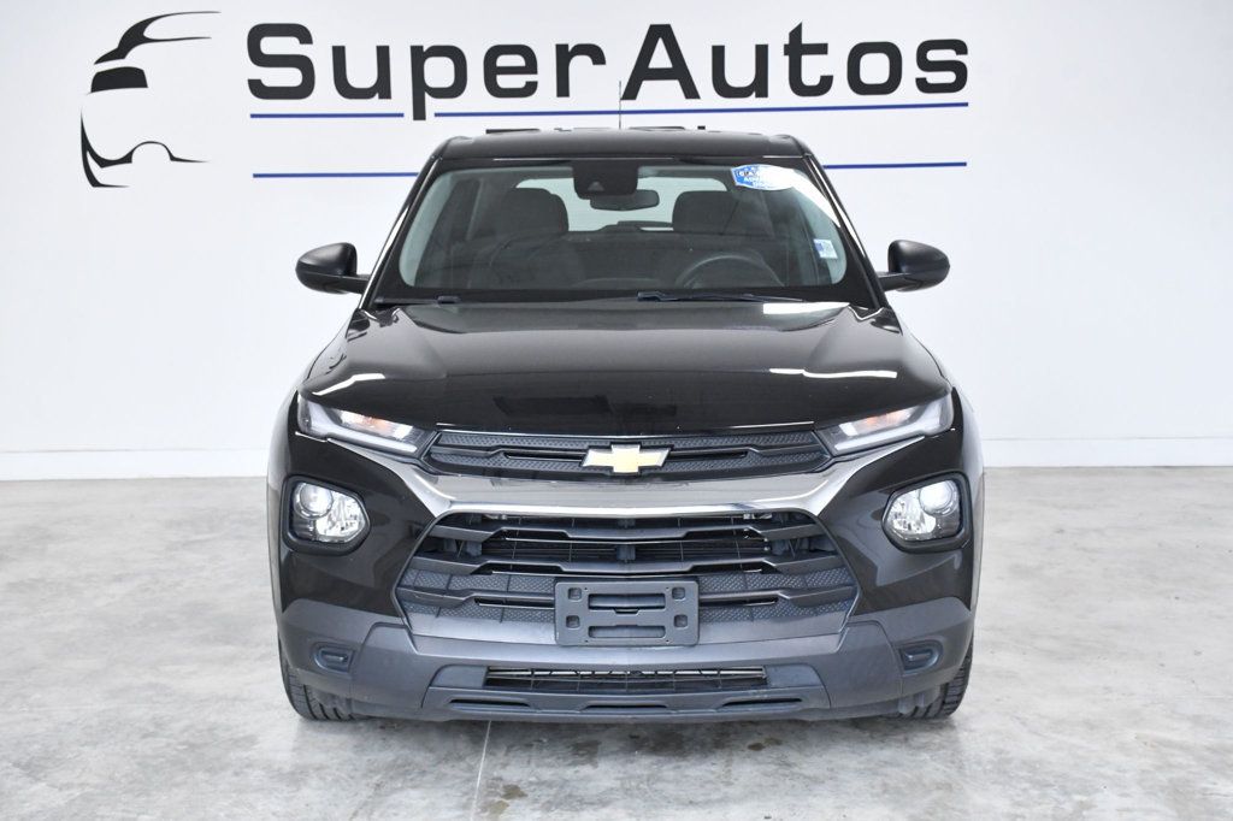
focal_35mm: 48
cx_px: 616
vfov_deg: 28.1
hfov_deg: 41.1
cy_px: 410
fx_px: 1643
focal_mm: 32
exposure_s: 1/250
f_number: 8
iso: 2500
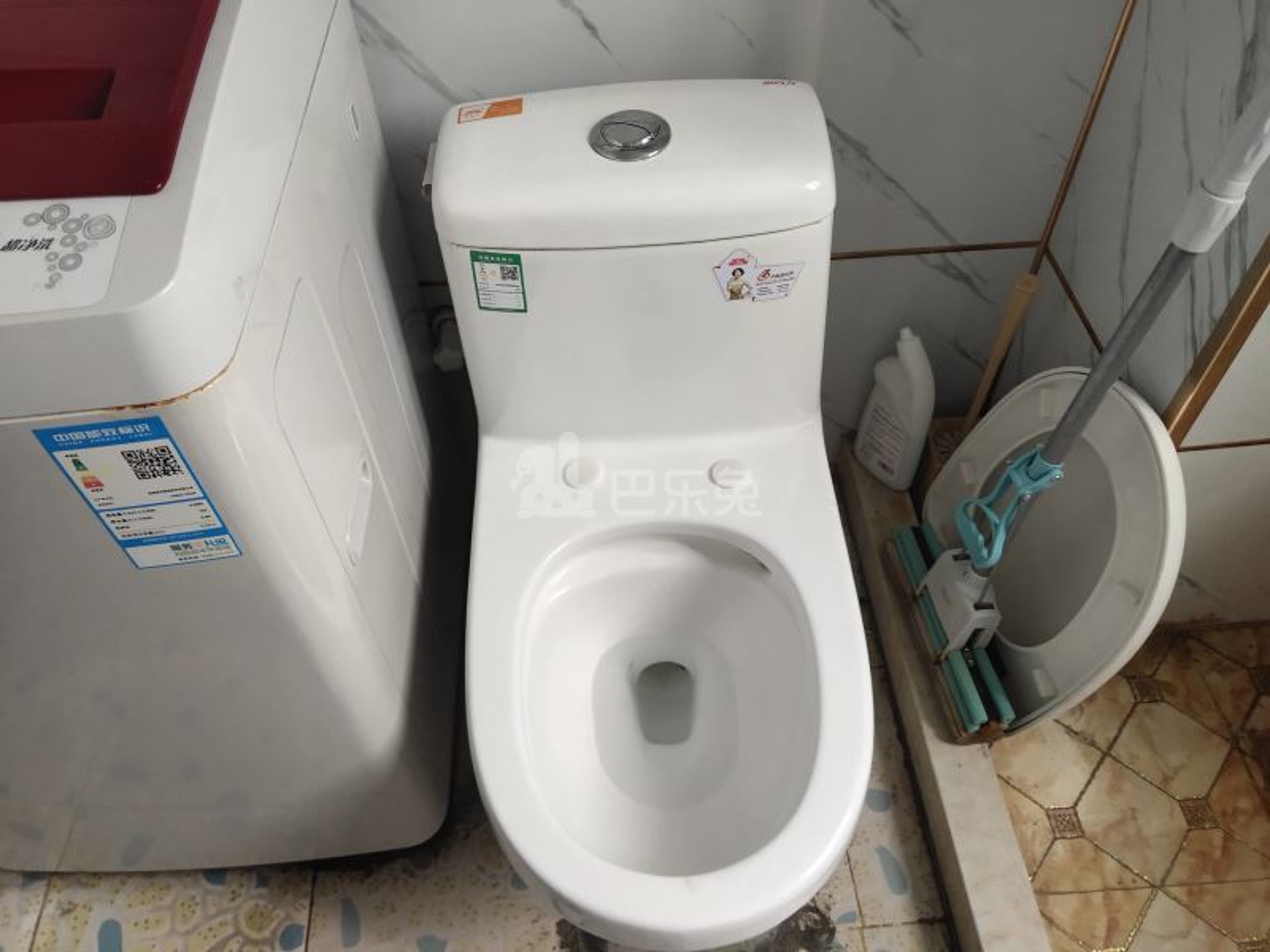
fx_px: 1101
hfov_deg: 60.0
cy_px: 476
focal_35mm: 30
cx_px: 635
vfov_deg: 46.8
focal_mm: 4.35
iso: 301
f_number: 1.79
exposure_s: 1/50
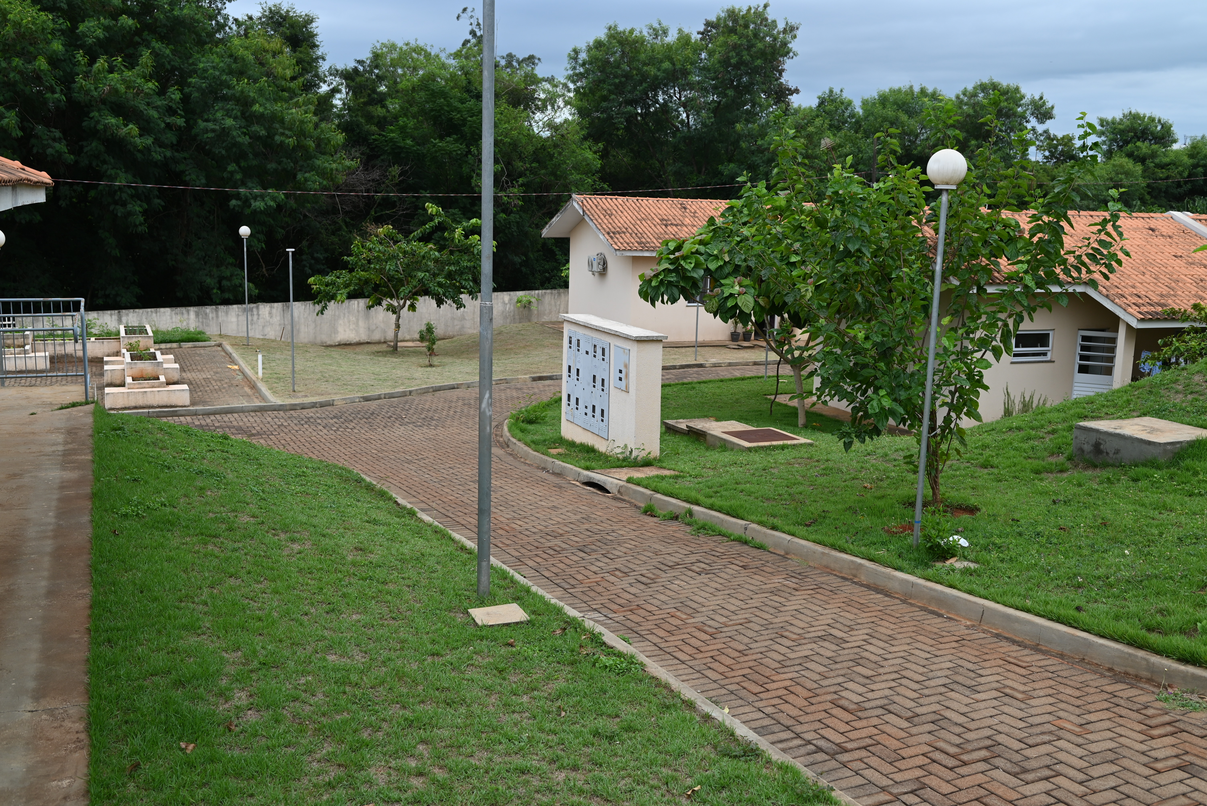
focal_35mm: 35
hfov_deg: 54.4
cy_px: 403
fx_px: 1174
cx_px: 604
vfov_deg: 37.9
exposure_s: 1/250
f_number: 5.6
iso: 140
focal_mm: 35
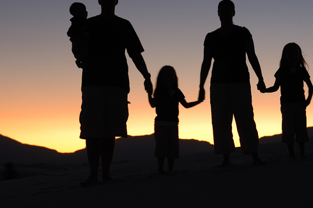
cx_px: 174
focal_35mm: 98
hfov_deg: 20.8
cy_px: 96
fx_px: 851
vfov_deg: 13.9
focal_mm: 50
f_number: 3.5
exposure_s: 1/2.5
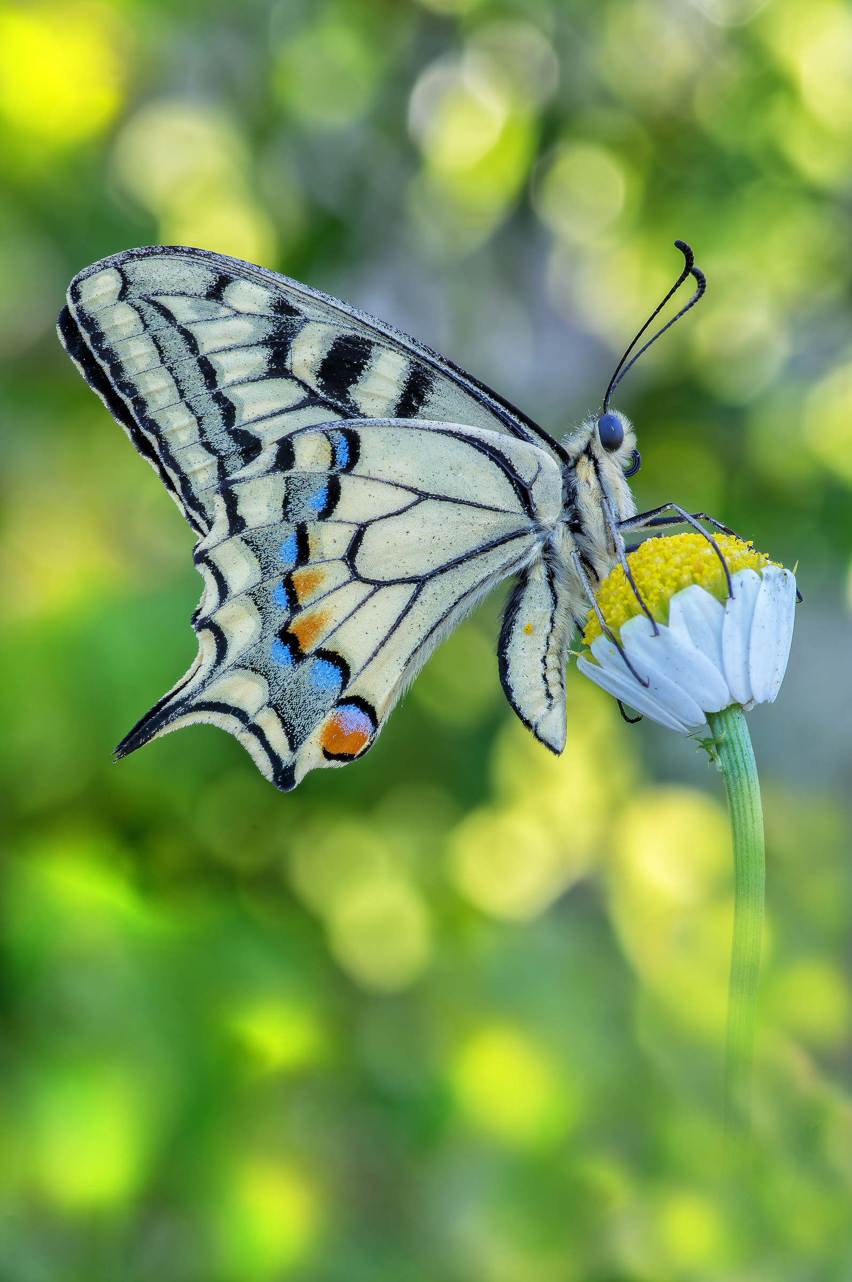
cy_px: 641
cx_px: 426
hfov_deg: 9.1
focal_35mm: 150
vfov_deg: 13.7
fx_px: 5336
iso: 100
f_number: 11
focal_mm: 100
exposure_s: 1/8
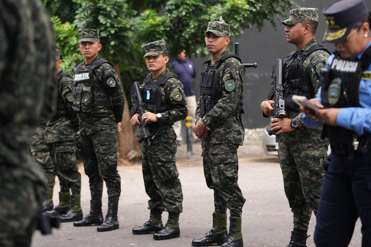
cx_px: 181
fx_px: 1020
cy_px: 104
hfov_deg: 20.6
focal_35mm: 99
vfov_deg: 13.8
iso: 200
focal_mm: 83
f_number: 2.8
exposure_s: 1/500
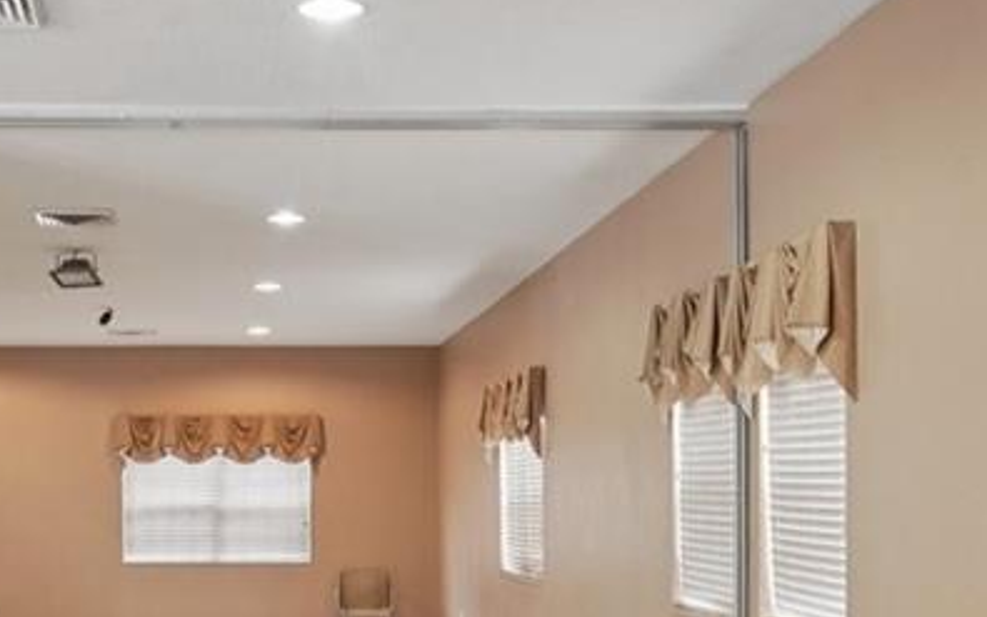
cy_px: 517
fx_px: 1776
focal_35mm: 66
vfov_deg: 19.5
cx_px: 320
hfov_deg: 30.8
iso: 400
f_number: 8
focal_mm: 16
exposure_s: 1/5
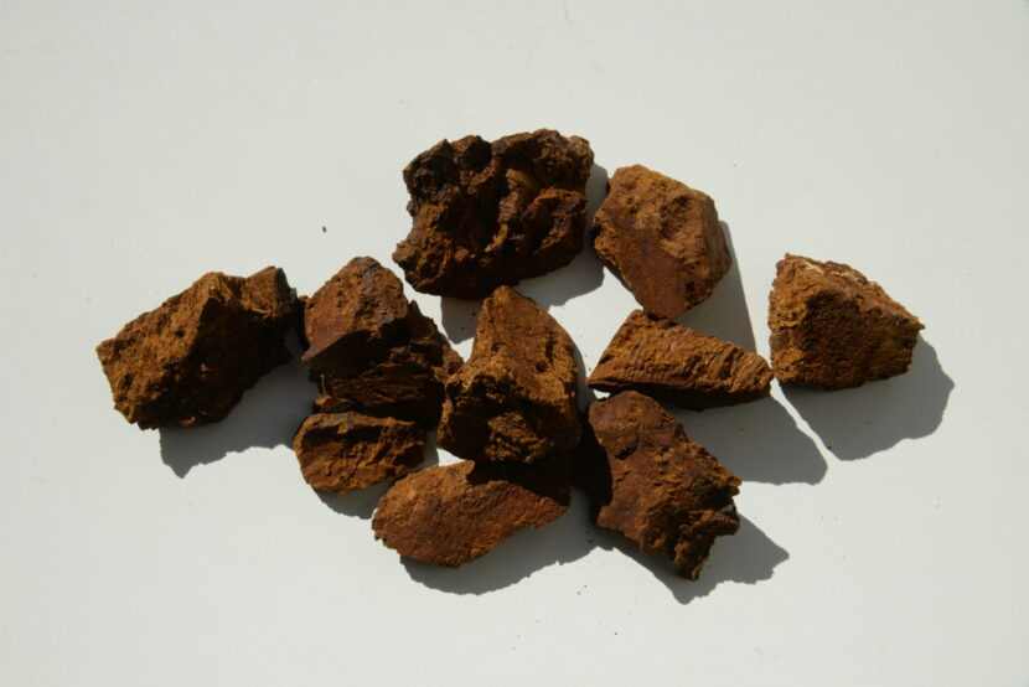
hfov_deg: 30.5
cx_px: 514
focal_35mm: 66
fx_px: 1887
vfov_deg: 20.6
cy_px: 344
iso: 320
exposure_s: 1/200
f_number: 16
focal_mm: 66
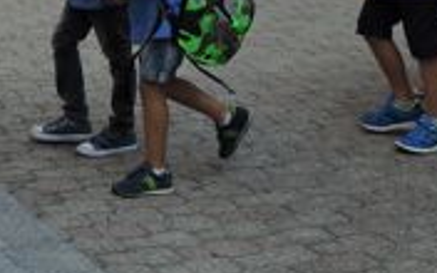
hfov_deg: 15.0
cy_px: -186
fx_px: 1608
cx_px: -82
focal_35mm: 135
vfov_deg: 9.3
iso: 100
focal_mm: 6.3
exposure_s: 1/500
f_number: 3.8
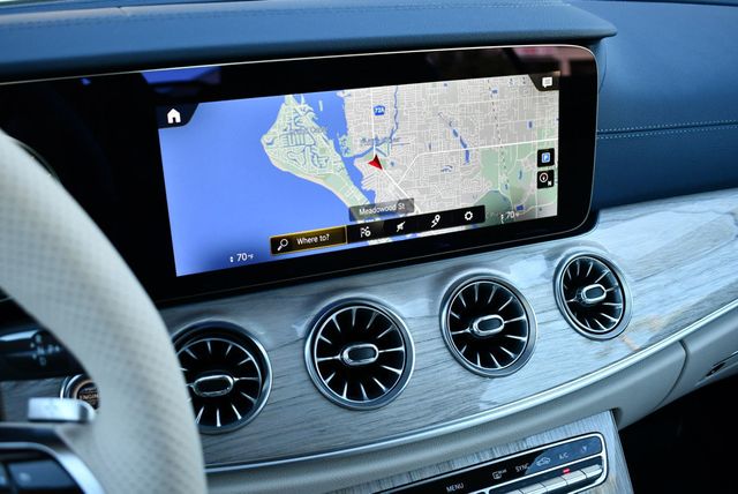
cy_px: 247
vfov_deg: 36.9
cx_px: 369
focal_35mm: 36
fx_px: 739
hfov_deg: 53.1
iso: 560
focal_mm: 18
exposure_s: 1/250
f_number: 3.5
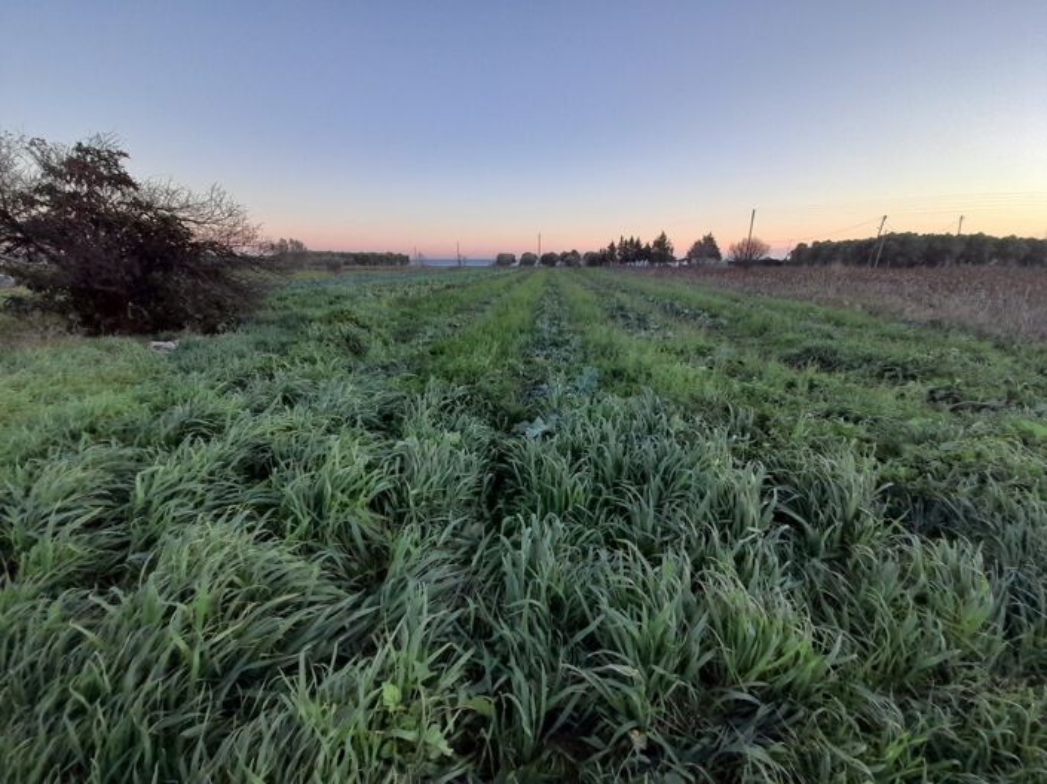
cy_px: 392
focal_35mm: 13
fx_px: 393
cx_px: 524
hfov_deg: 106.2
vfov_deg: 89.9
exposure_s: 1/109
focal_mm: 1.42
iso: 40
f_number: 2.2
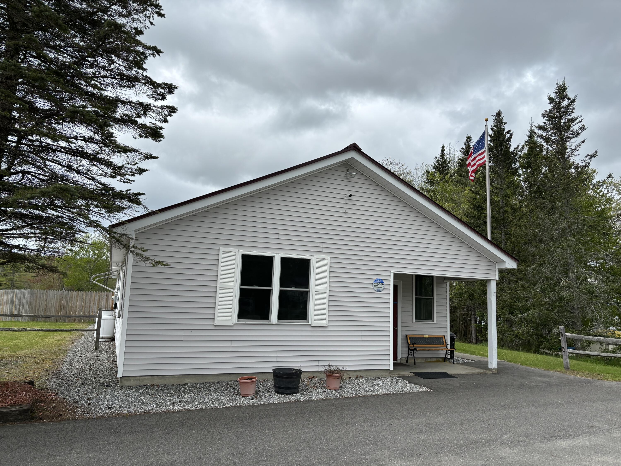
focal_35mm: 26
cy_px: 233
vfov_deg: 53.1
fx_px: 466
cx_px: 310
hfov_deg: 67.3
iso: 50
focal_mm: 5.96
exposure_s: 1/3021
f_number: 1.6
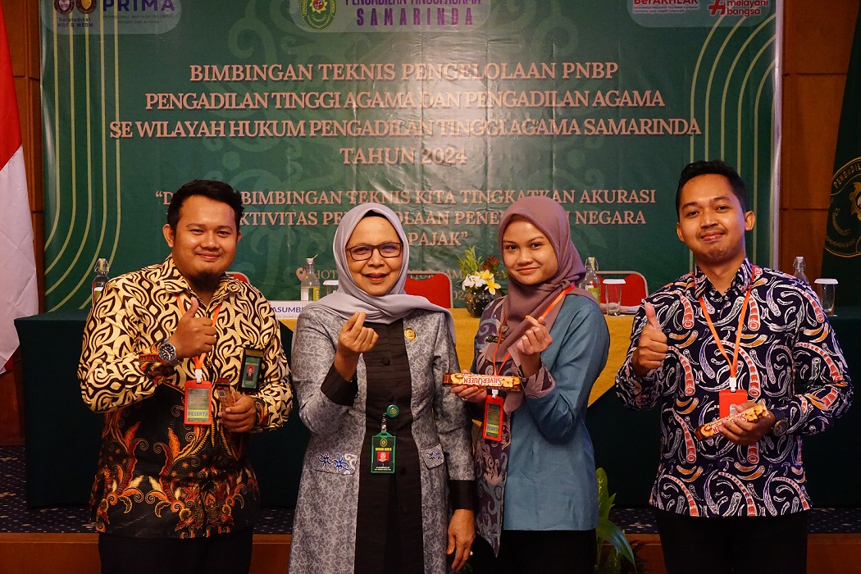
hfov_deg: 40.3
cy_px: 287
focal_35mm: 49
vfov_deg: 27.5
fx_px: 1172
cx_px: 430
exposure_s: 1/40
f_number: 8
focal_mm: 49
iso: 8000
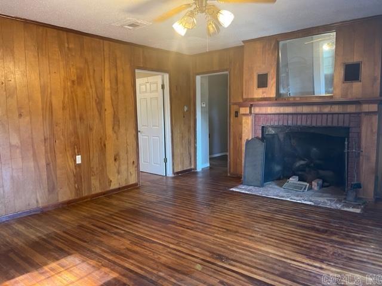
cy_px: 143
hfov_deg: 67.3
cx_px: 191
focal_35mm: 26
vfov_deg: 53.1
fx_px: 287
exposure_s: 1/60
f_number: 1.6
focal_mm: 5.1
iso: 500
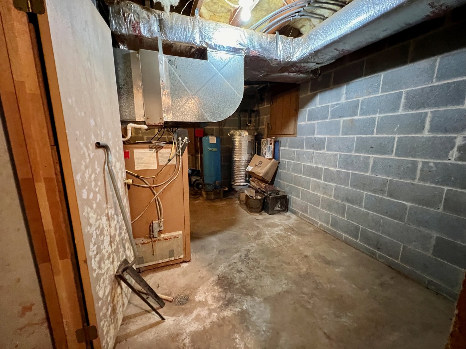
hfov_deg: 106.2
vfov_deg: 89.9
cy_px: 174
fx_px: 175
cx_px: 233
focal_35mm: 13
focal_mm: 1.57
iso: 1000
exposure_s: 1/30
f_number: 1.8
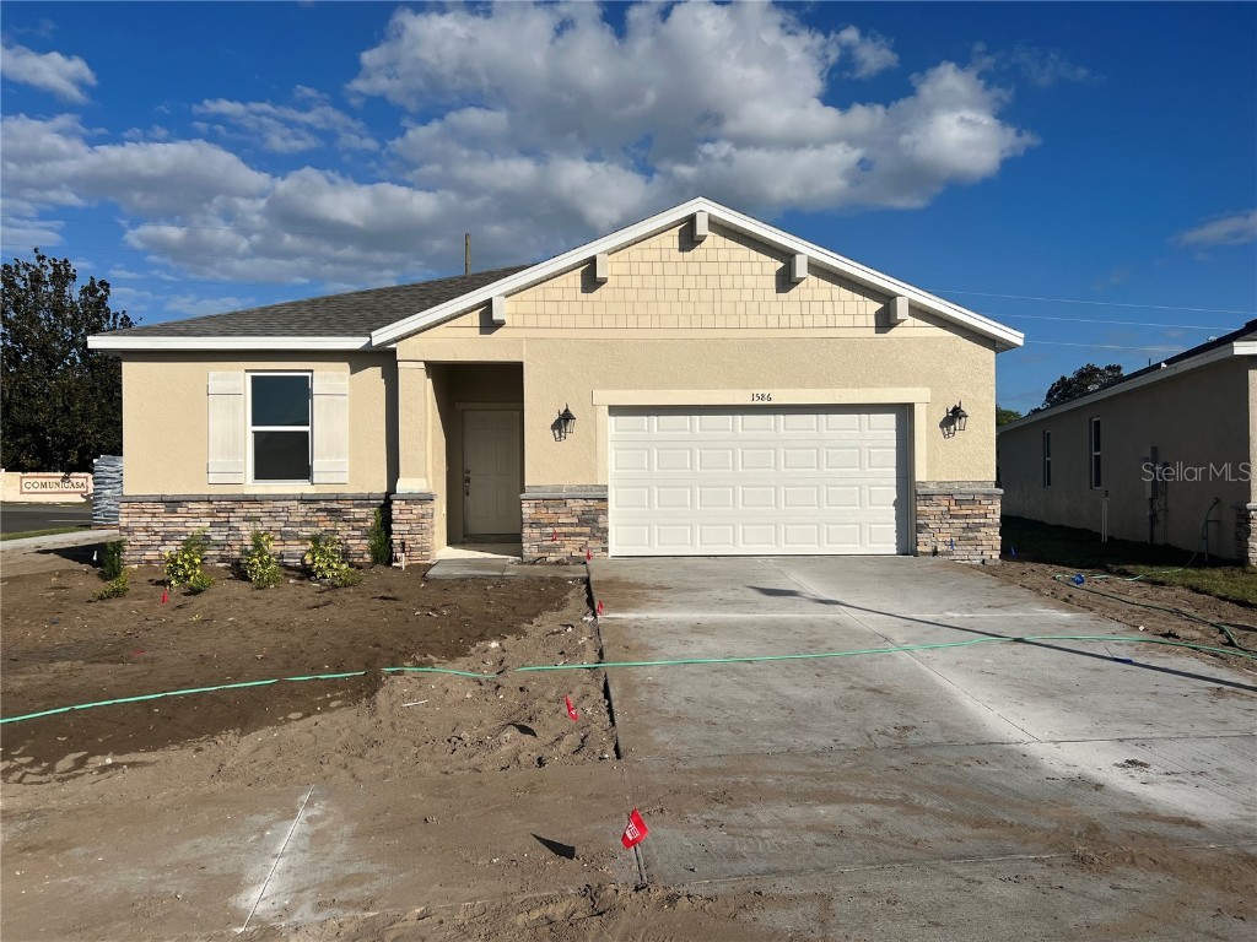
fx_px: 944
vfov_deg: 53.1
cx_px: 628
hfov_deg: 67.3
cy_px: 471
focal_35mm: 26
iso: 50
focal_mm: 5.7
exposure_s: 1/10309
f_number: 1.5
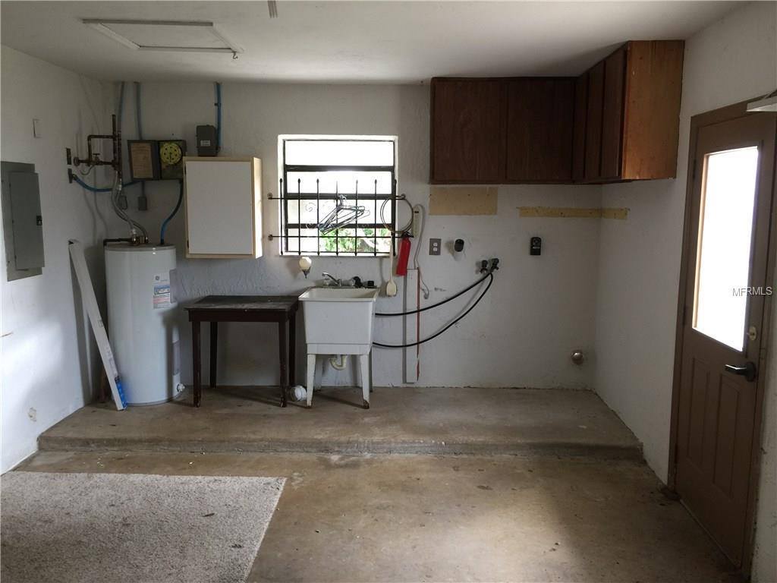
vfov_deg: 48.2
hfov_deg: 61.7
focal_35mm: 29
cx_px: 388
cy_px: 292
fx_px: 651
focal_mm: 4.15
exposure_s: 1/15
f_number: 2.2
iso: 50
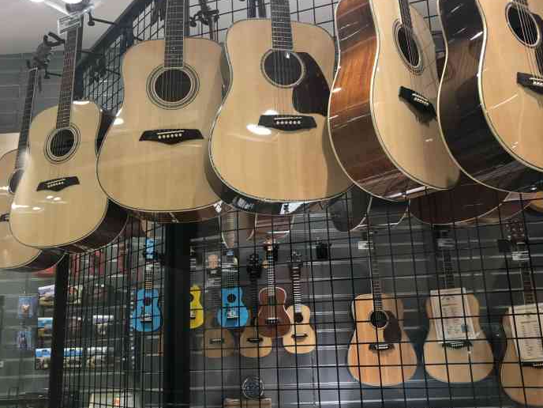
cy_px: 181
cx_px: 270
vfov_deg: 37.7
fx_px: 596
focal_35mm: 38
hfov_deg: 49.0
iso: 40
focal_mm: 4
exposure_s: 1/20
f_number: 1.8
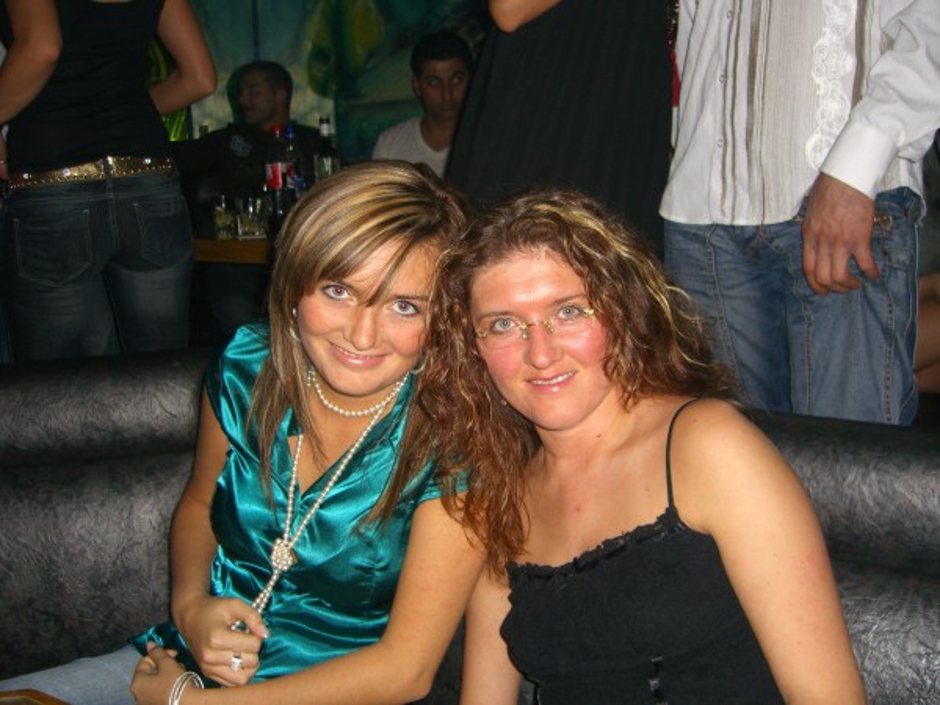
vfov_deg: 37.7
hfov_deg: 49.0
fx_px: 1032
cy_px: 352
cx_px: 470
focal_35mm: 38
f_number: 2.8
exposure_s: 1/60
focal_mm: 7.9
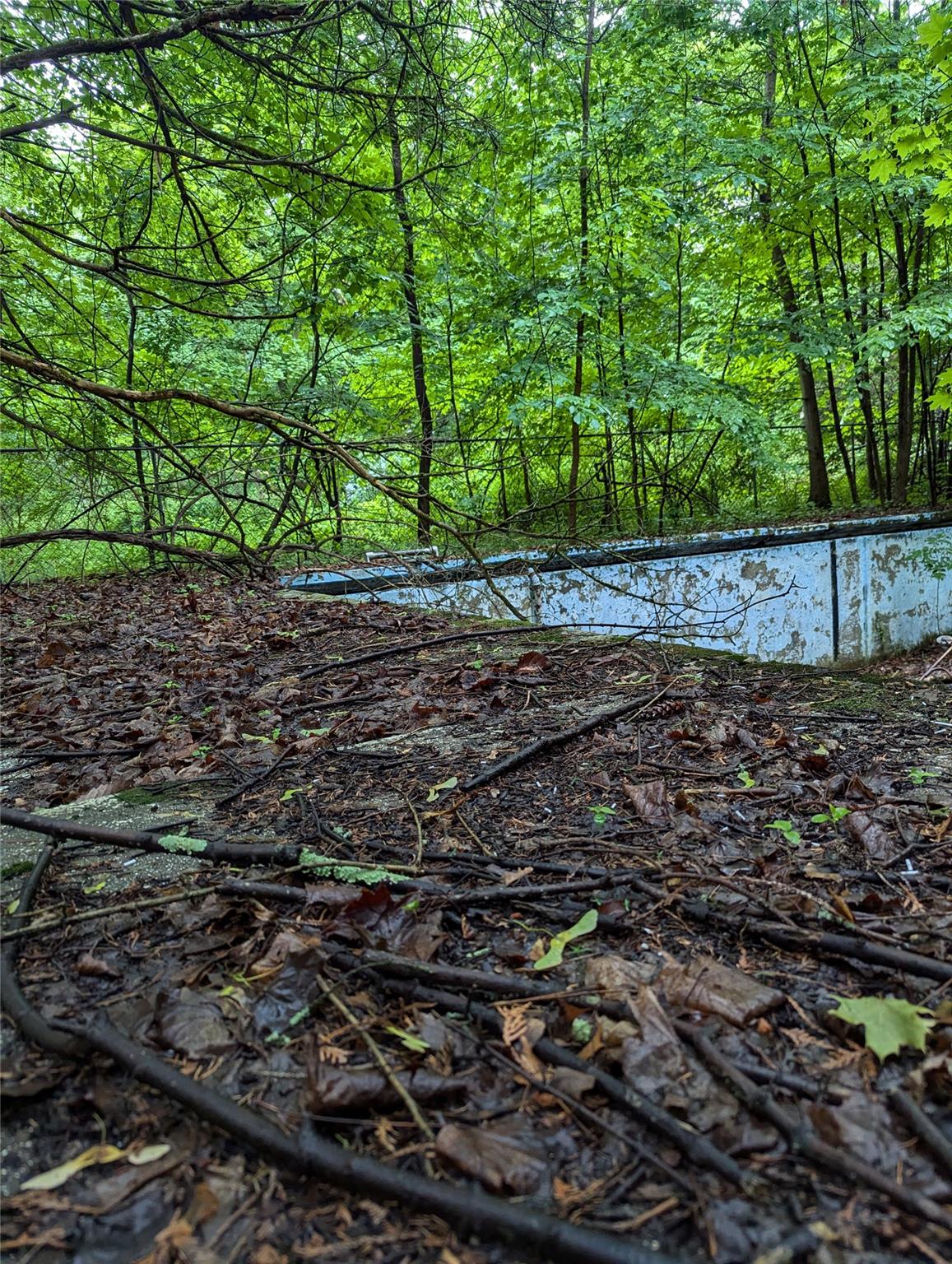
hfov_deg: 56.9
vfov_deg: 71.5
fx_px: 878
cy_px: 632
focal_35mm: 24
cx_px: 476
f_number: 1.85
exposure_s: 1/515
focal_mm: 6.81
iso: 460
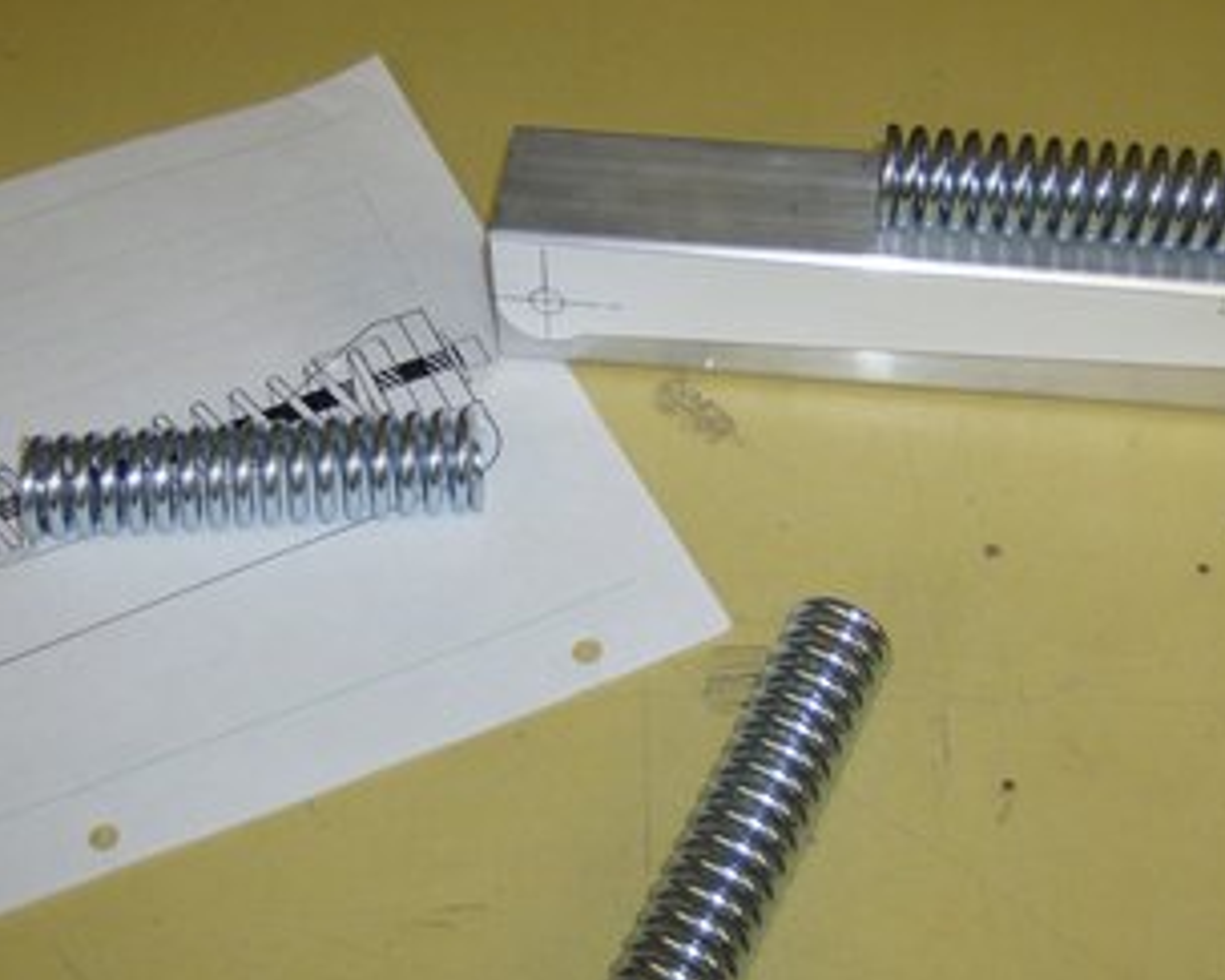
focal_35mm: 59
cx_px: 733
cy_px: 500
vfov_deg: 25.8
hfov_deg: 31.9
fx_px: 2138
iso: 200
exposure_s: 1/74
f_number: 3.1
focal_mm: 7.7
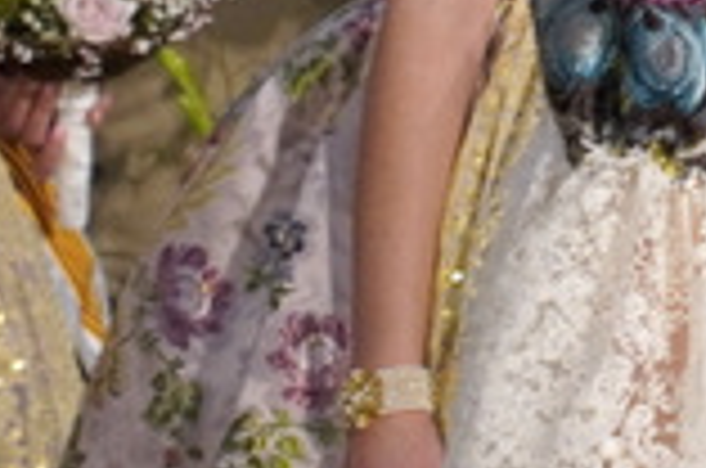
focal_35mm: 345
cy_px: -392
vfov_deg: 3.9
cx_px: 908
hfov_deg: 5.9
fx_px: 6752
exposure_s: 1/60
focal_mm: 30
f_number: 4.5
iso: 320
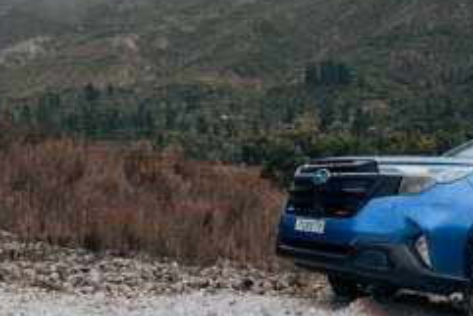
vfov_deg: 24.0
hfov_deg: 34.3
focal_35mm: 56
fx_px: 736
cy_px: 236
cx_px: 391
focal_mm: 30
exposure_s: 1/3200
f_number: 4
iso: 1600
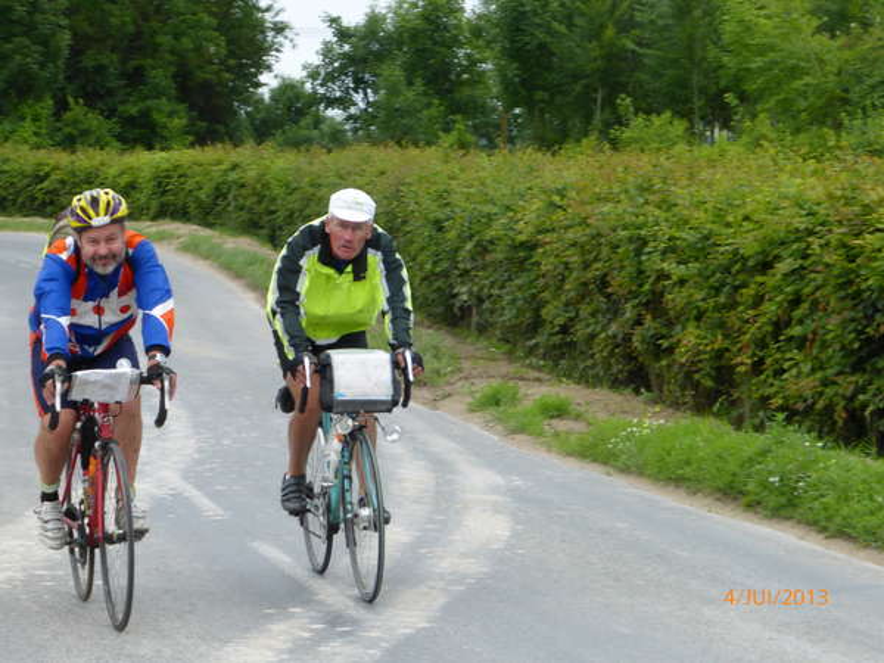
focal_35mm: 127
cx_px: 442
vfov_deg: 11.7
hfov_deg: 15.5
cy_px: 332
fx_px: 3243
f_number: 5.3
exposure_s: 1/320
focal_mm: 20.6
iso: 250
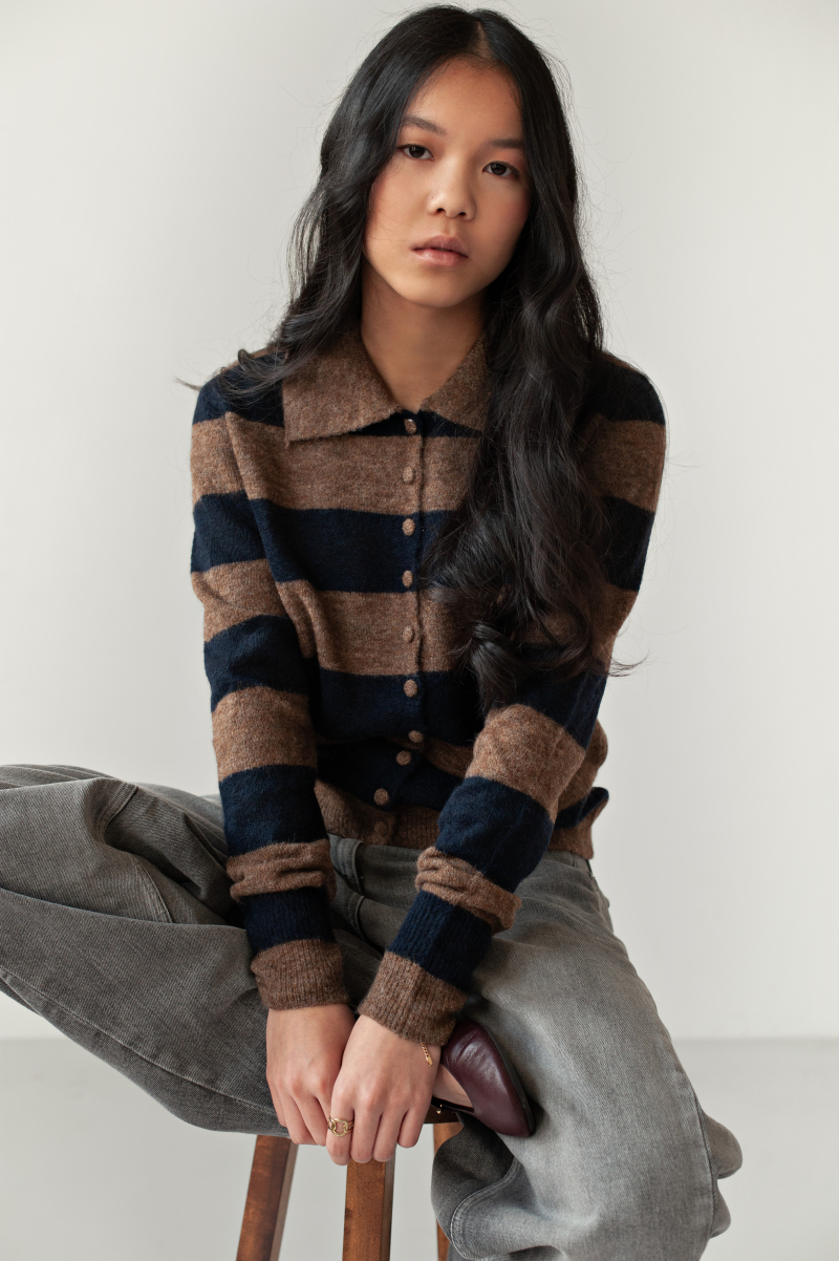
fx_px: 1750
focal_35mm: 50
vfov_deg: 39.6
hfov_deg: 27.0
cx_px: 420
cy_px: 630
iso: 640
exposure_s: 1/125
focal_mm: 50
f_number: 4.5
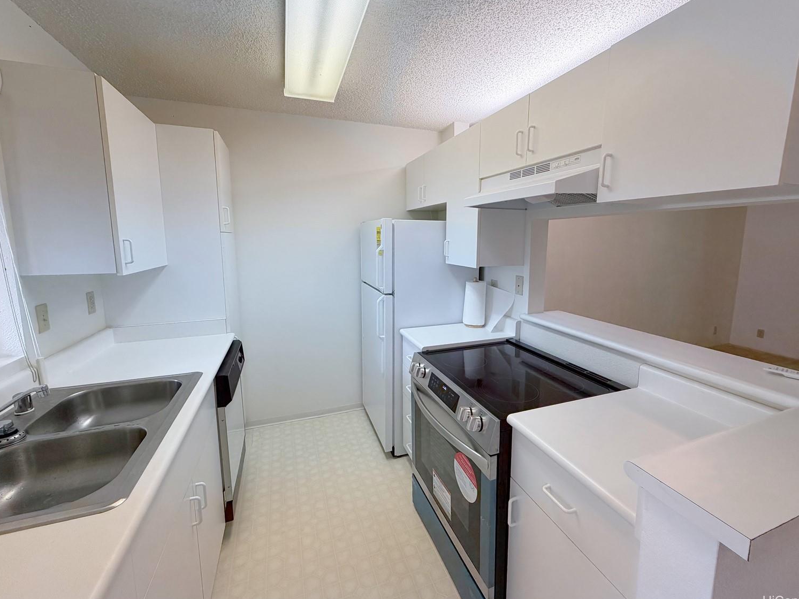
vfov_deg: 81.7
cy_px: 285
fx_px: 346
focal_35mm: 15
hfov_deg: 98.1
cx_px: 414
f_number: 2.2
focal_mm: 2.22
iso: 80
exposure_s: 1/120
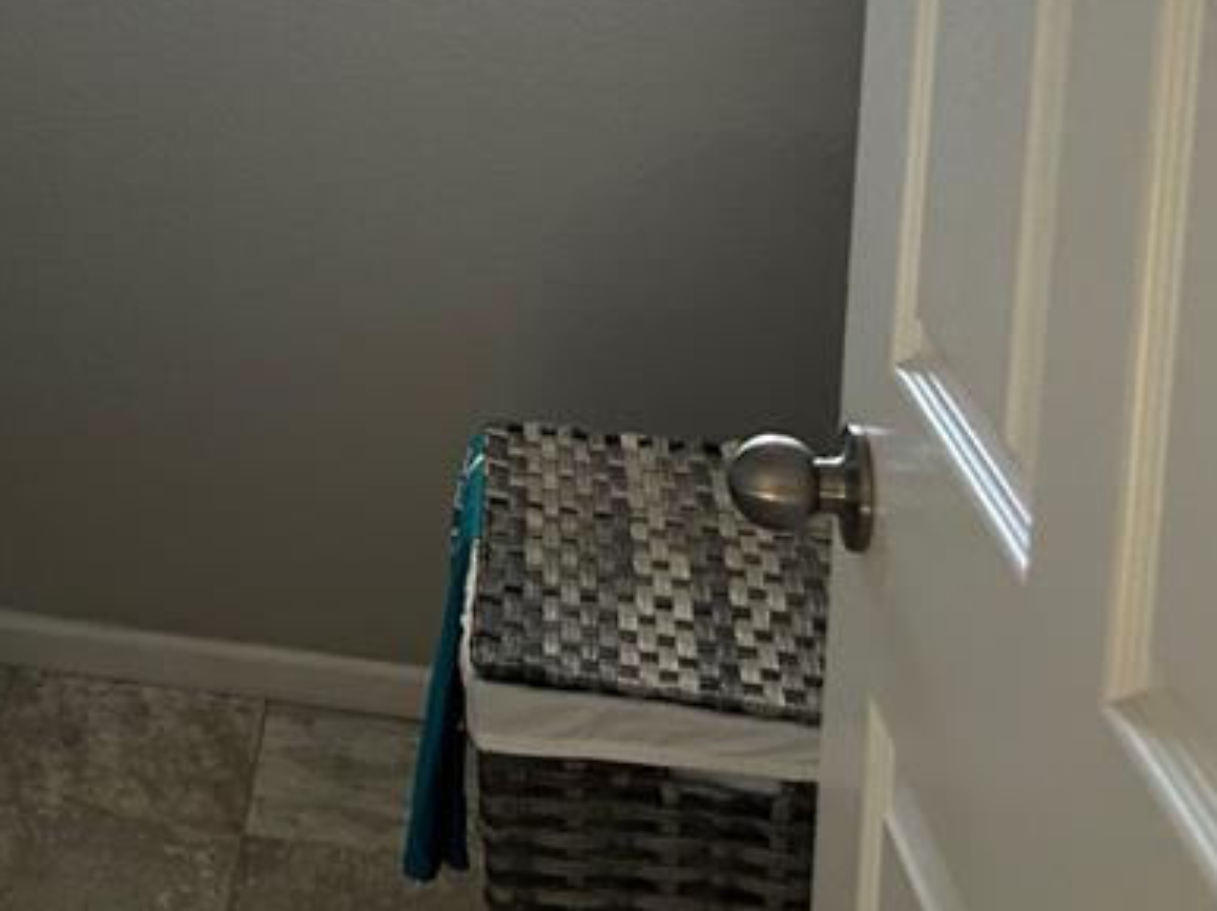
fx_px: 2424
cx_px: -164
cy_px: -172
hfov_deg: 25.8
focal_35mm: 69
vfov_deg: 20.0
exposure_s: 1/60
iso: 100
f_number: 1.5
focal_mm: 5.7
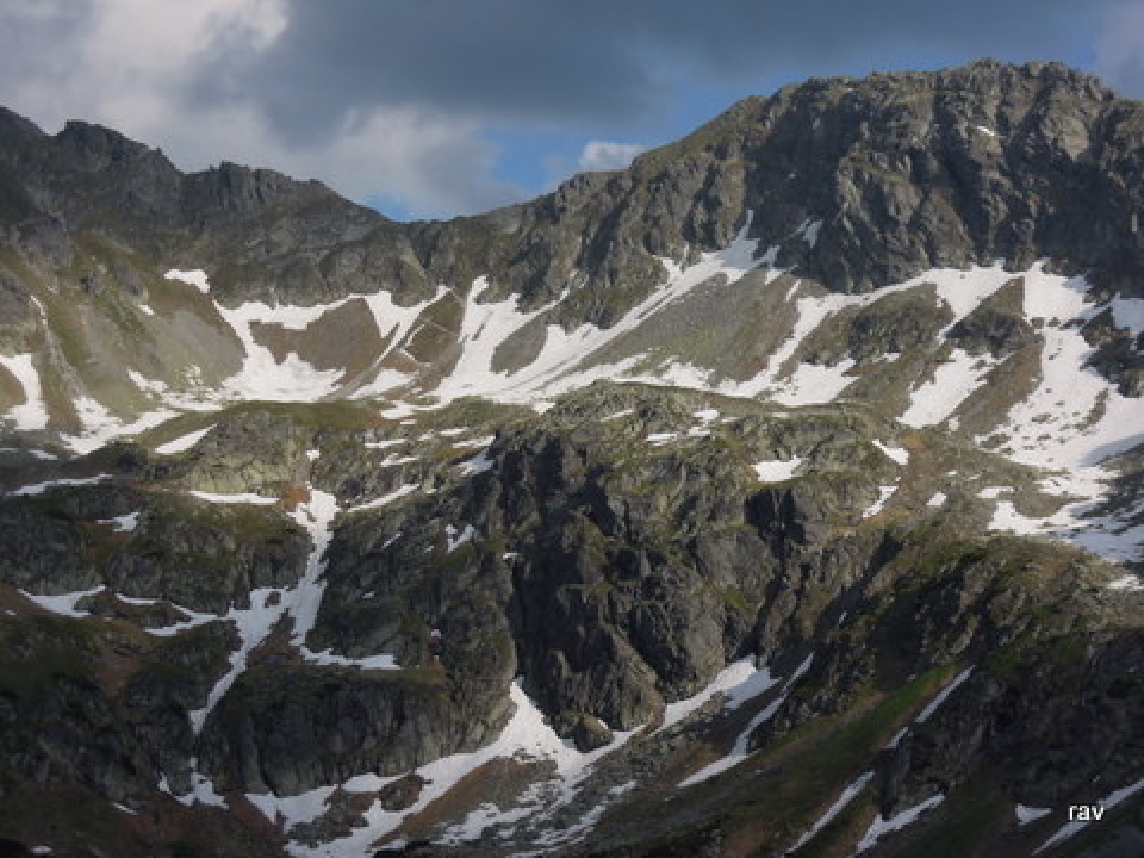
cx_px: 572
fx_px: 3305
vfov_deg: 14.8
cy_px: 429
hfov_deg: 19.6
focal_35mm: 100
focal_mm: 17.9
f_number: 5.5
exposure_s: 1/800
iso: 160
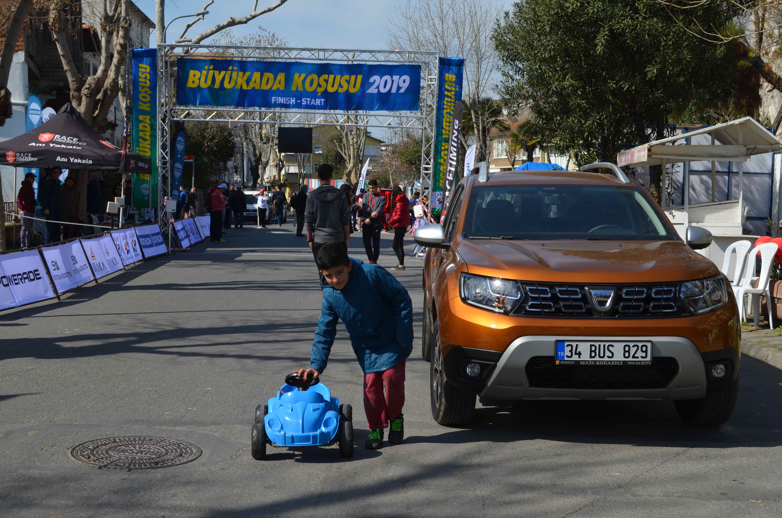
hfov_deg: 39.0
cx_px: 391
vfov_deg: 26.4
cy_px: 259
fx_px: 1106
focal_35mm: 51
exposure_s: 1/320
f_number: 9
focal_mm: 34
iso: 100
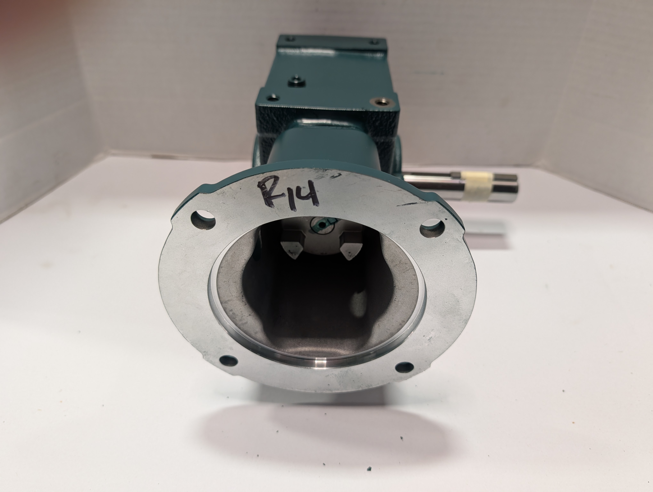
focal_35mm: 24
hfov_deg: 71.5
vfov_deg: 56.9
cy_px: 246
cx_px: 326
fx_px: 453
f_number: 1.68
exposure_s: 1/30
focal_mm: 6.9
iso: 208
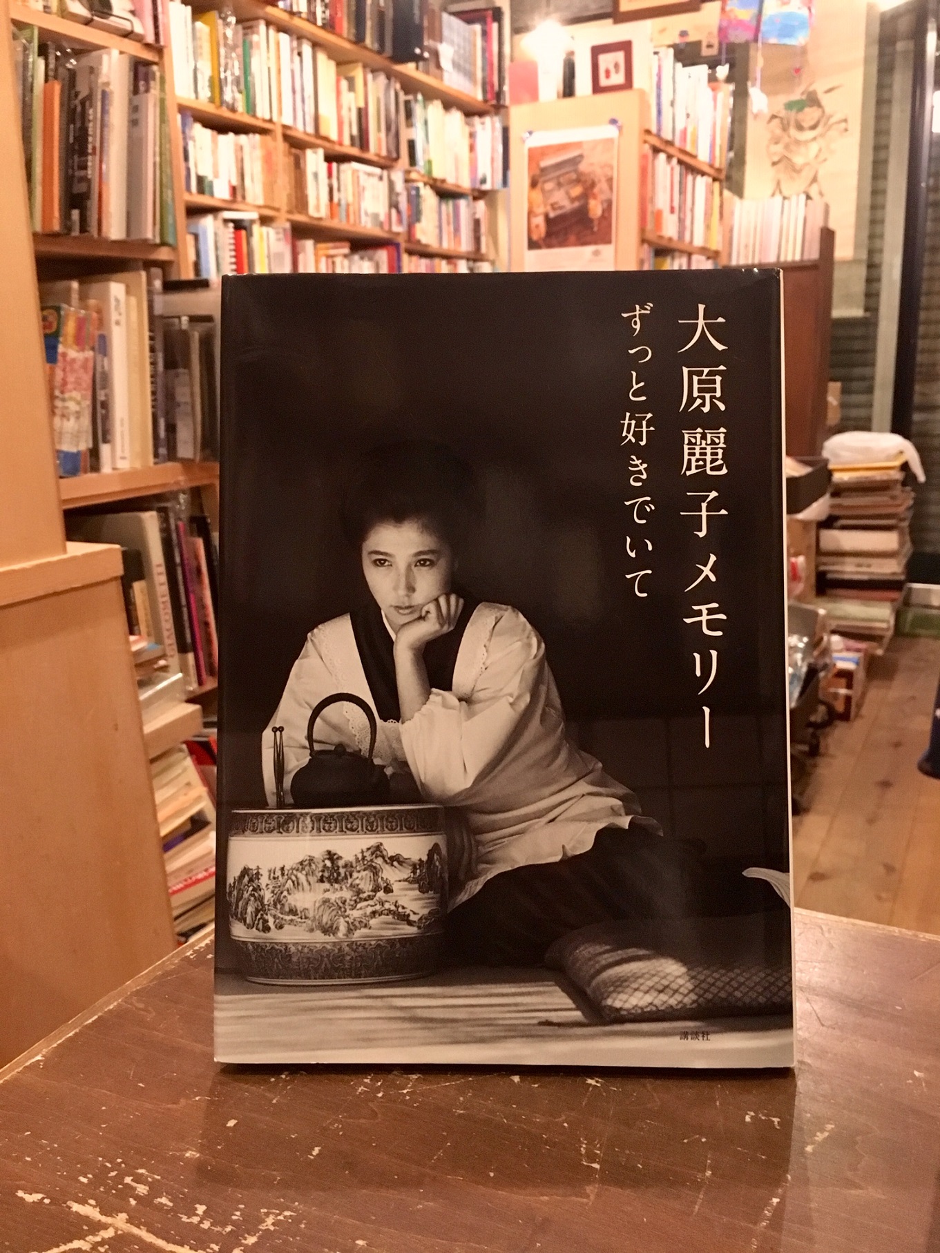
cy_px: 626
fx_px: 1050
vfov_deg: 61.7
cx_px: 470
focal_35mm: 29
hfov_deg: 48.2
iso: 250
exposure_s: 1/15
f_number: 2.2
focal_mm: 4.15
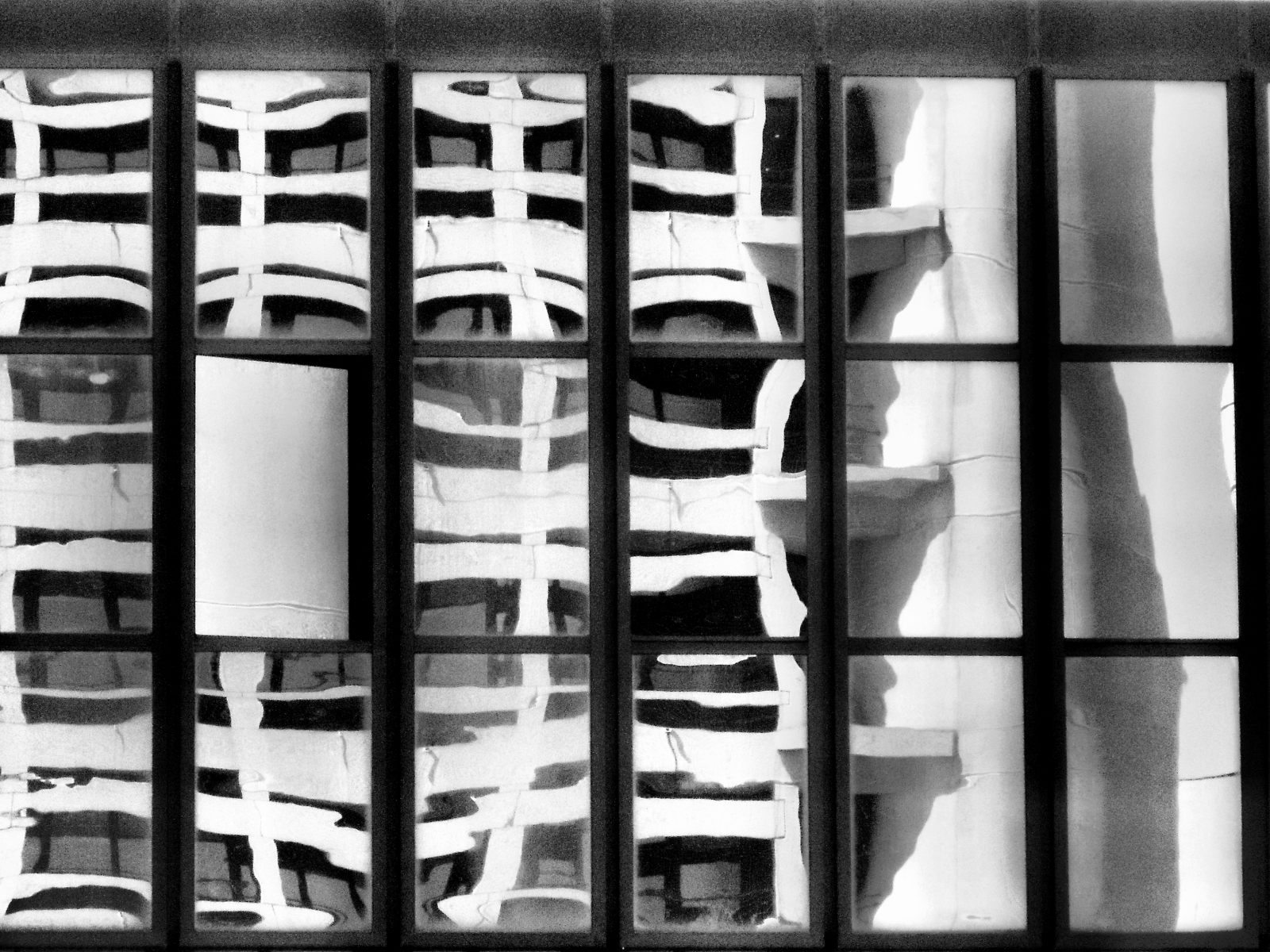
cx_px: 635
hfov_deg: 12.7
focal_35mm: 156
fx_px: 5723
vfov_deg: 9.5
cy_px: 476
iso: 800
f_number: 6.5
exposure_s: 1/800
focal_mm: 27.6
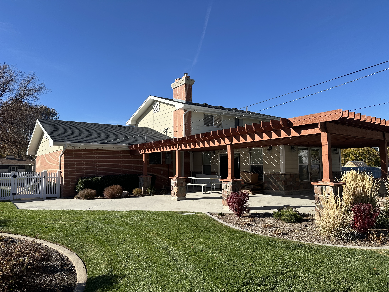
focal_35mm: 24
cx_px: 194
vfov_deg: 56.8
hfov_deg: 71.6
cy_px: 146
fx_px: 270
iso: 80
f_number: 1.78
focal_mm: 6.86
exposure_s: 1/3472
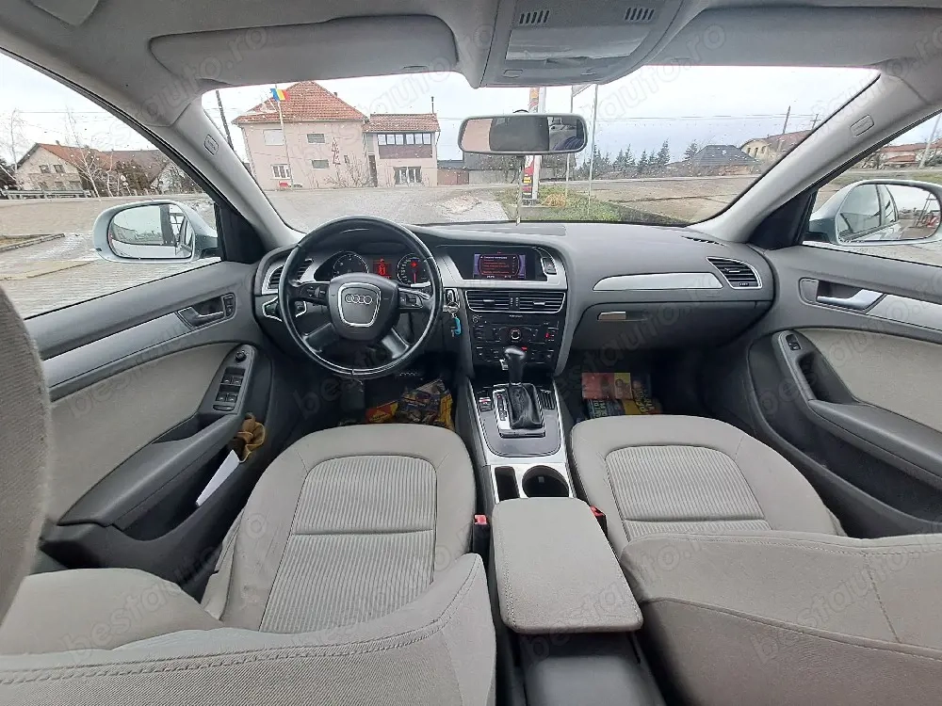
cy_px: 353
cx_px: 471
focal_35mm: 13
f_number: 2.2
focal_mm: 1.42
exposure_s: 1/100
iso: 64
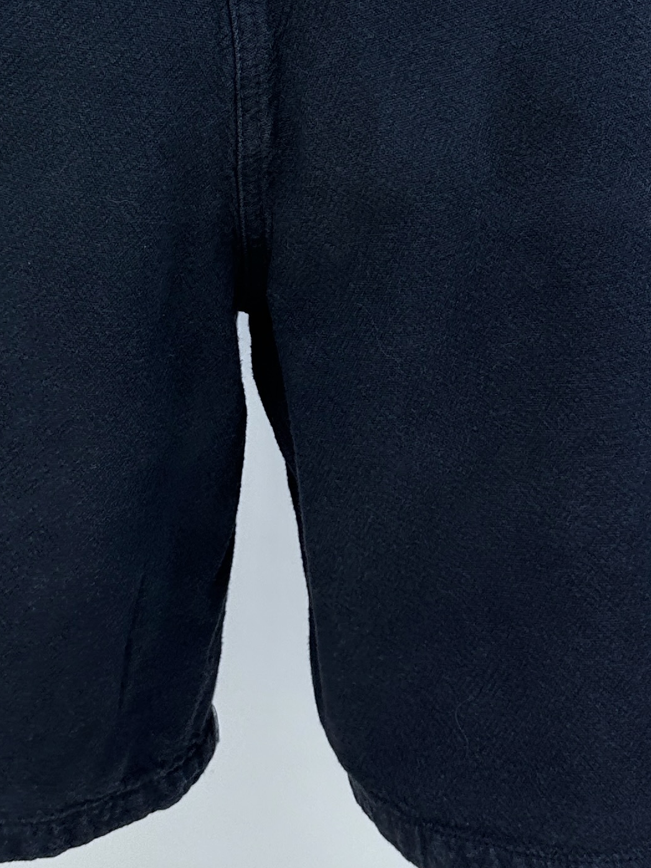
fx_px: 1304
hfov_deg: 28.0
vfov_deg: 34.1
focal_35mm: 52
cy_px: 33
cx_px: 280
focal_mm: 6.86
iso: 80
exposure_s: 1/663
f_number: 1.78
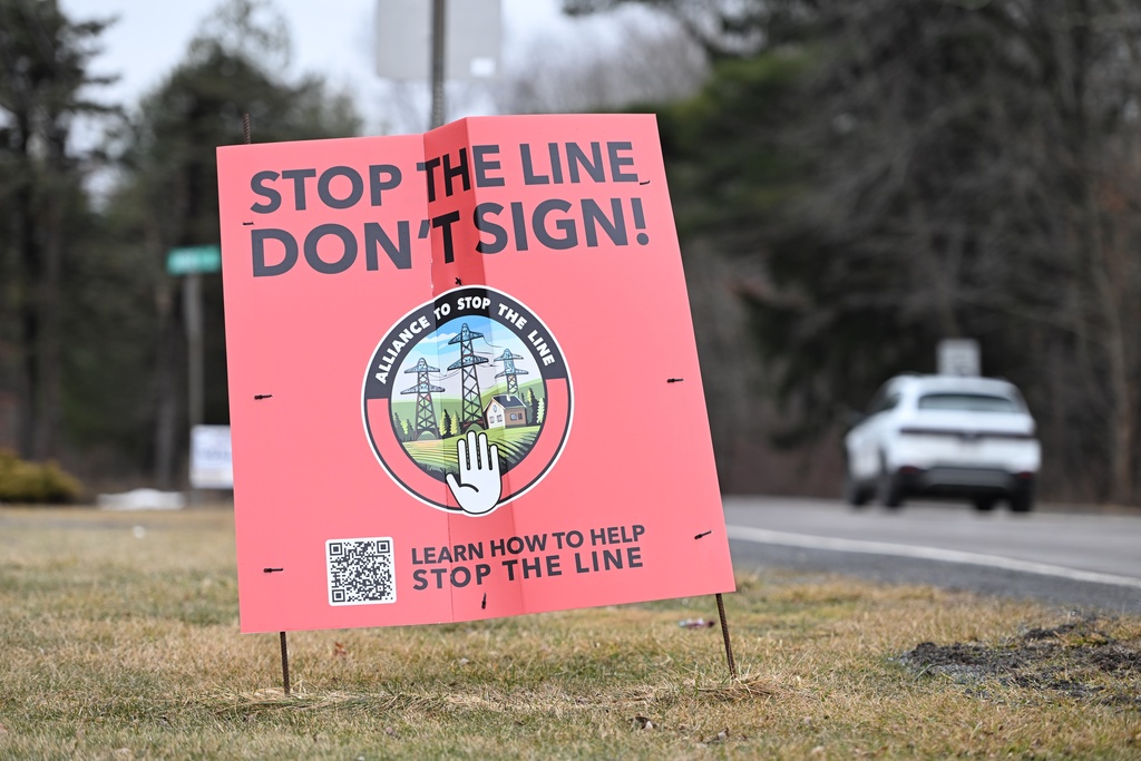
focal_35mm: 155
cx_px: 570
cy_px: 380
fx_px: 4913
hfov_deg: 13.2
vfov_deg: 8.9
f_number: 2.8
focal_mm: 155
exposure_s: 1/2500
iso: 500
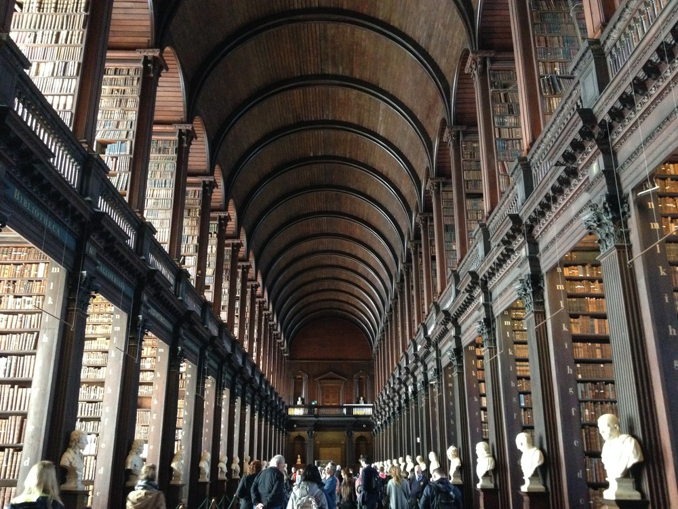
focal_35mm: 35
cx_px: 339
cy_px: 254
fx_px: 686
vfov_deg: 40.7
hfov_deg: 52.6
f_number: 2.4
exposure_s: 1/15
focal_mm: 4.28
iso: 500
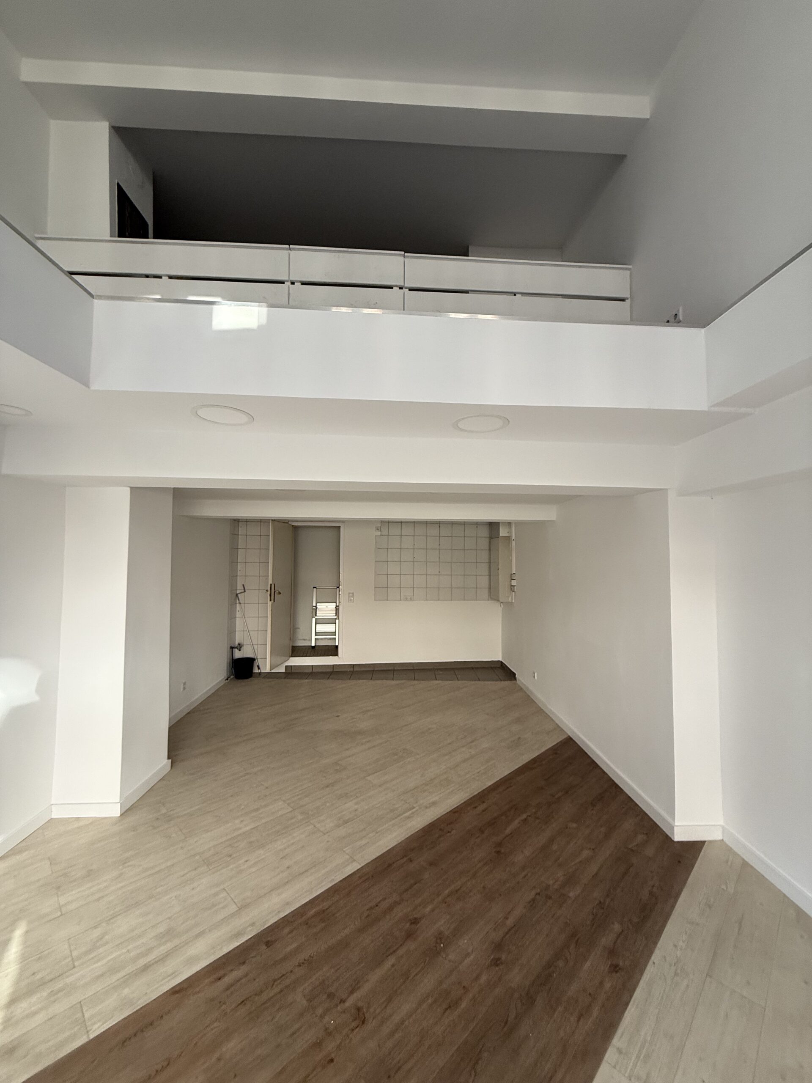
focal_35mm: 14
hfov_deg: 85.7
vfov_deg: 102.1
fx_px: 438
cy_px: 542
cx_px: 406
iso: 160
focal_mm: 2.22
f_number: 2.2
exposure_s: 1/99
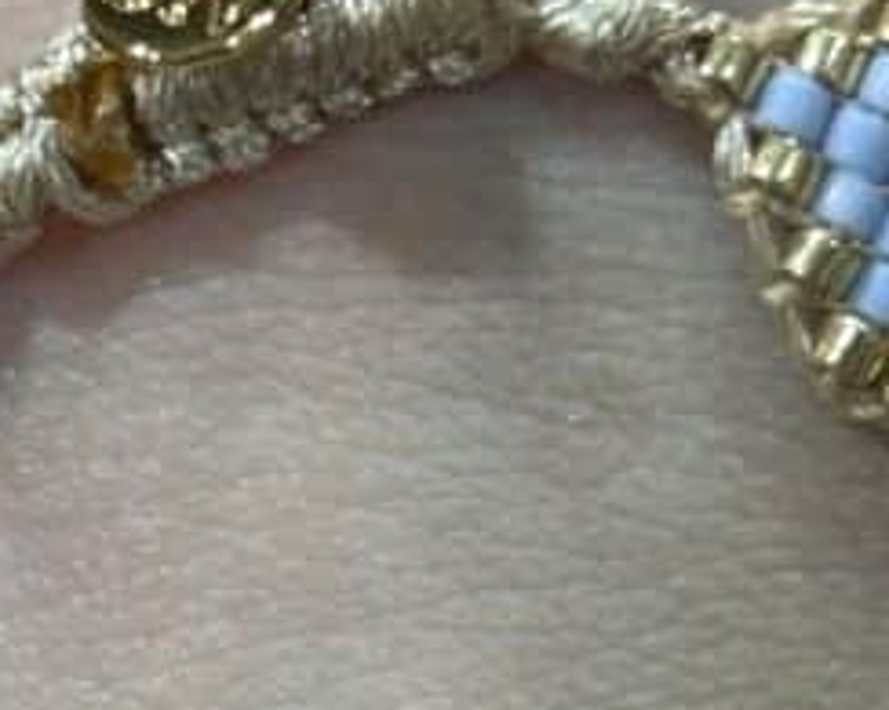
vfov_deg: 7.2
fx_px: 5602
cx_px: 15
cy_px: 939
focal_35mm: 213
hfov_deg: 9.0
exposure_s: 1/100
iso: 50
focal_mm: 5.96
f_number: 1.6
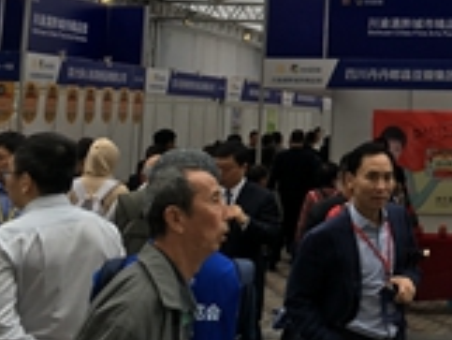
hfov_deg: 20.4
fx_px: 1176
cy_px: -10
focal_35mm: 90
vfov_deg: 16.1
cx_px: 542
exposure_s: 1/390
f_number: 2.2
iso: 25
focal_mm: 4.15
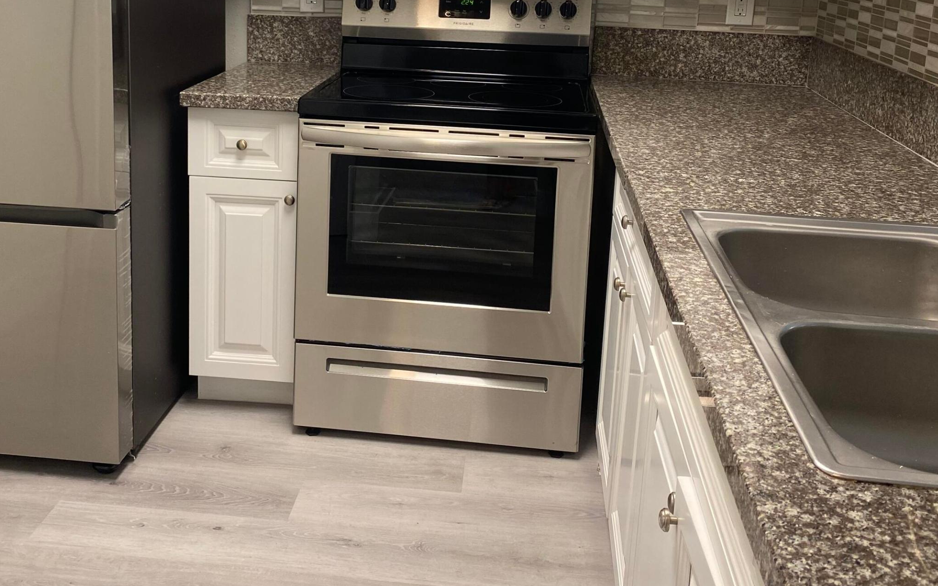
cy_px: 115
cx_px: 412
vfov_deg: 31.9
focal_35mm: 39
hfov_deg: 50.3
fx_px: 997
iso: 80
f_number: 1.8
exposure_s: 1/60
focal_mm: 4.25
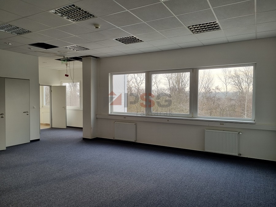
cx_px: 138
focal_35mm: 26
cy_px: 104
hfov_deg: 67.3
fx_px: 207
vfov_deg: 53.1
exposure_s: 1/169
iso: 50
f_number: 1.8
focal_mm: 5.4
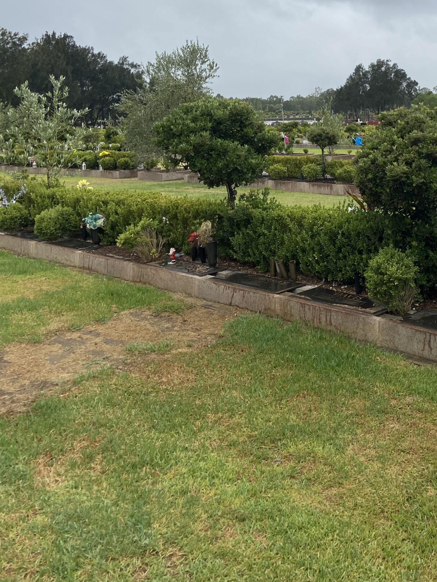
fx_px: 690
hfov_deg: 34.3
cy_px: 133
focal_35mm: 41
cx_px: 336
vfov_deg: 44.0
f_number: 1.8
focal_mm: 4.25
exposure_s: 1/3401
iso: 32
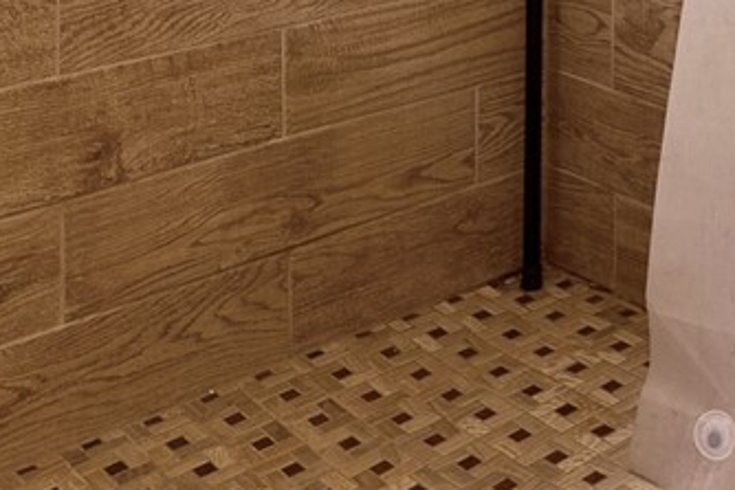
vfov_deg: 16.5
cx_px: 870
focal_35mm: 71
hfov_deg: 25.6
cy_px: -356
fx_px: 1450
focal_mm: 14
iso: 400
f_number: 2.8
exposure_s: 1/30
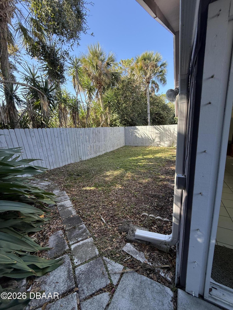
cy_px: 155
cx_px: 116
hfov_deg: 85.7
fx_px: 126
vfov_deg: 102.1
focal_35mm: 14
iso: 64
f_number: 2.2
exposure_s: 1/154
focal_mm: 2.22
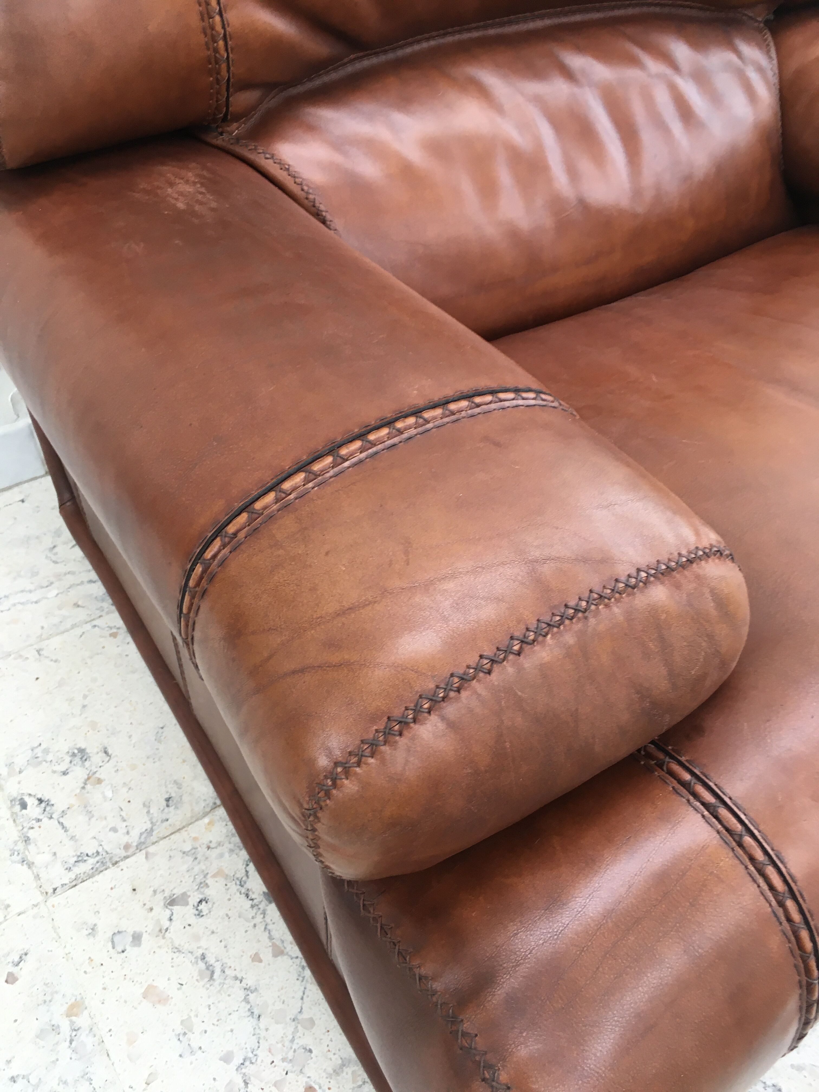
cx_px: 410
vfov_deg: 61.7
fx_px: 915
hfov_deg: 48.2
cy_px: 546
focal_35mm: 29
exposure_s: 1/33
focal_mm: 4.15
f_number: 2.2
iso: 64
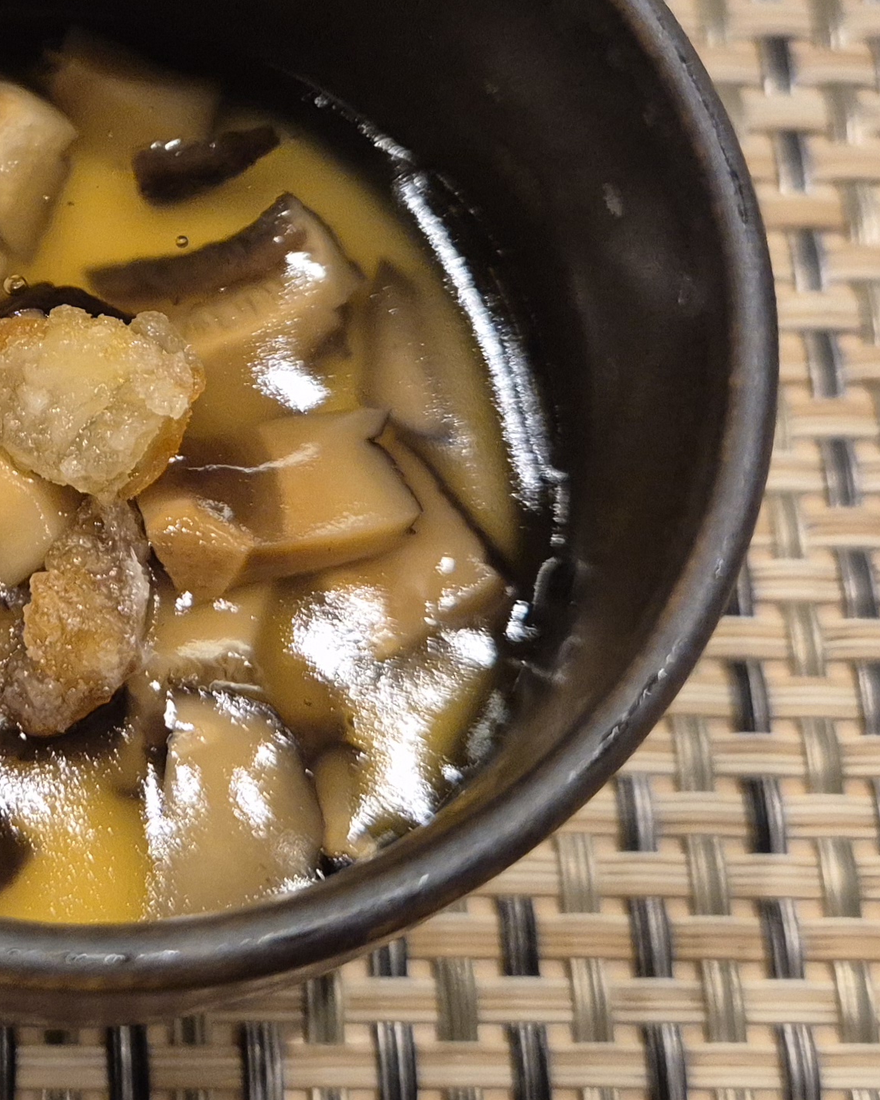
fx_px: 1595
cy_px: 559
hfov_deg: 29.2
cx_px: 33
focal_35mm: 49
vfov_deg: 38.0
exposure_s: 1/120
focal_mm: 5.4
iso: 640
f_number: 1.8
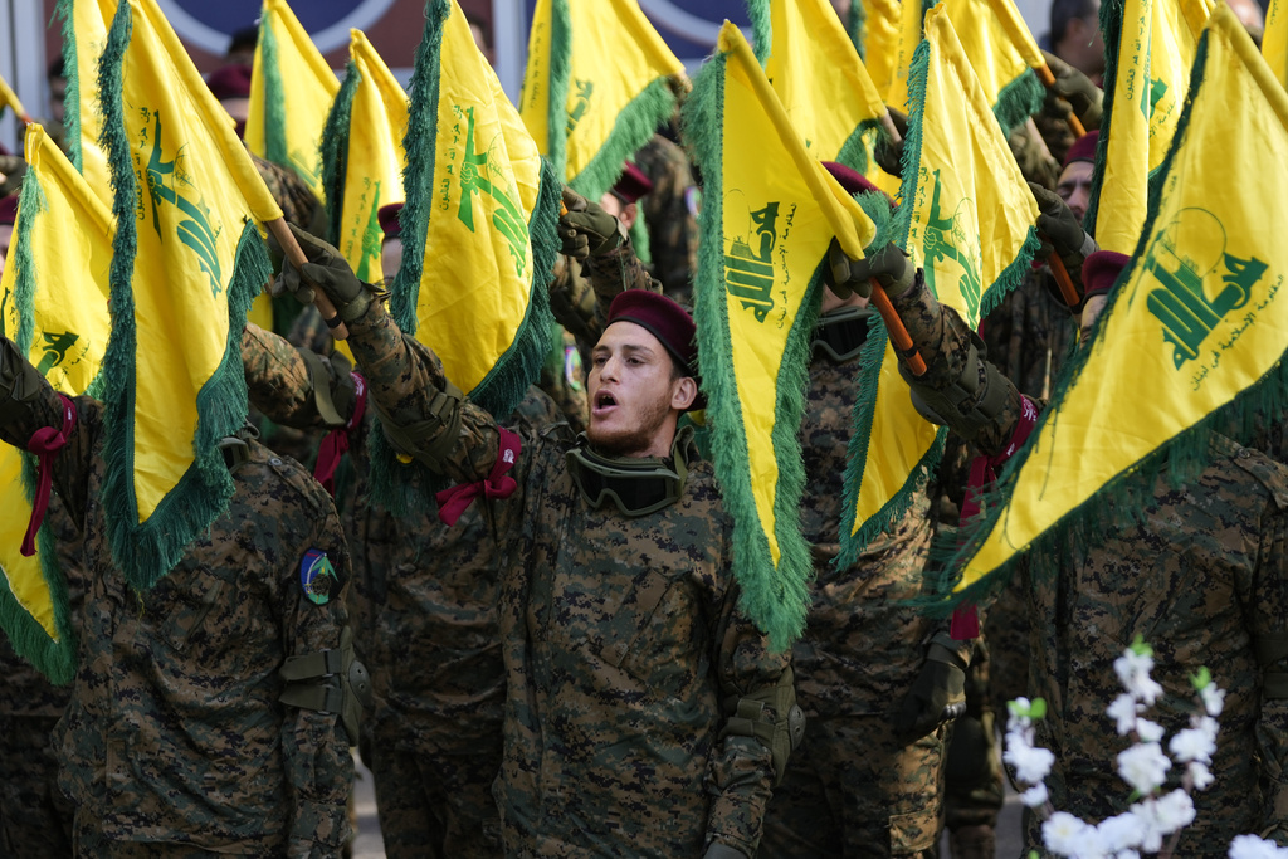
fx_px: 4151
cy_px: 430
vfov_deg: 11.8
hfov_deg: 17.6
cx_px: 644
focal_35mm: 116
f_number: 3.2
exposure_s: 1/1000
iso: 320
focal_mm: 116
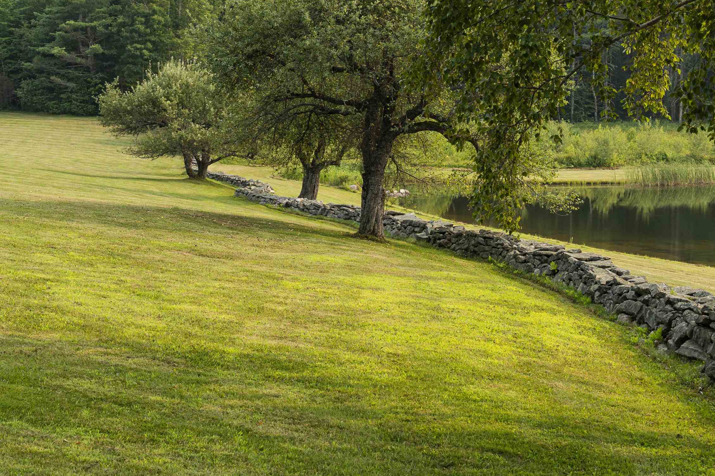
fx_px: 1410
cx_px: 457
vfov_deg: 19.1
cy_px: 169
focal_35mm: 71
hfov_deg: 28.3
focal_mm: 35
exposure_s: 1/125
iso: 250
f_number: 8
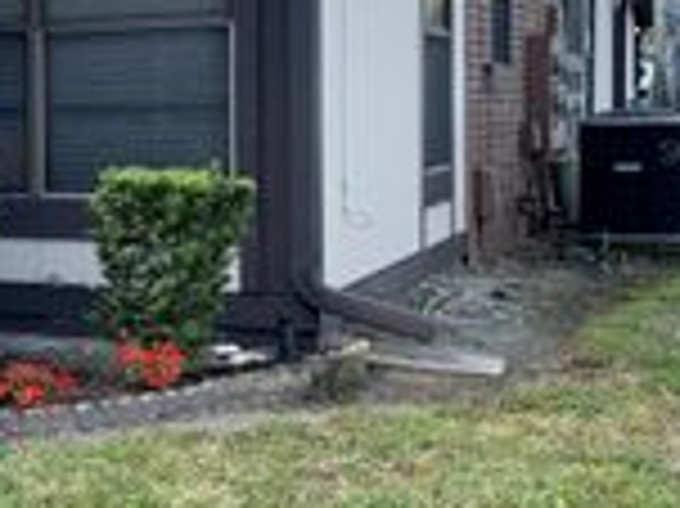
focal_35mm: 86
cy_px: 151
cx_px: -333
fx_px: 1688
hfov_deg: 19.8
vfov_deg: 17.1
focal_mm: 4.25
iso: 25
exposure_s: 1/669
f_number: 1.8
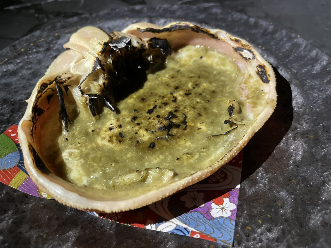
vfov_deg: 53.1
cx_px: 166
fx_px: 249
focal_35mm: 26
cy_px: 124
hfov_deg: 67.3
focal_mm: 4.2
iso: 640
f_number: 1.6
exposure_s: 1/34
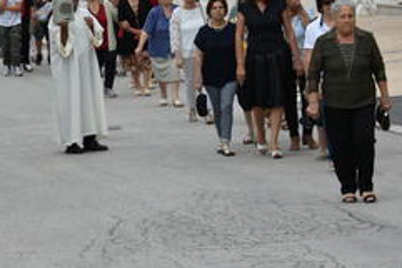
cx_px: 50
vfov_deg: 5.1
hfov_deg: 7.7
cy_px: 75
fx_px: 2994
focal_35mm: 268
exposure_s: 1/250
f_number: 5
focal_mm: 86
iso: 400
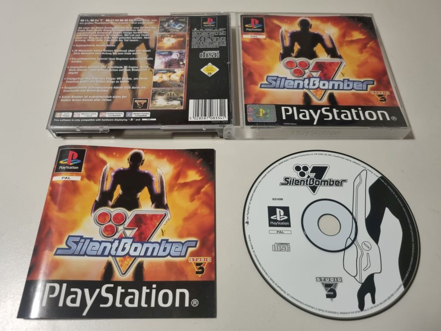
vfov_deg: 53.1
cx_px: 220
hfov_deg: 67.3
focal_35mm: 26
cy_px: 166
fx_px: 331
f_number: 1.8
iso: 320
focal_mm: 5.4
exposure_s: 1/50
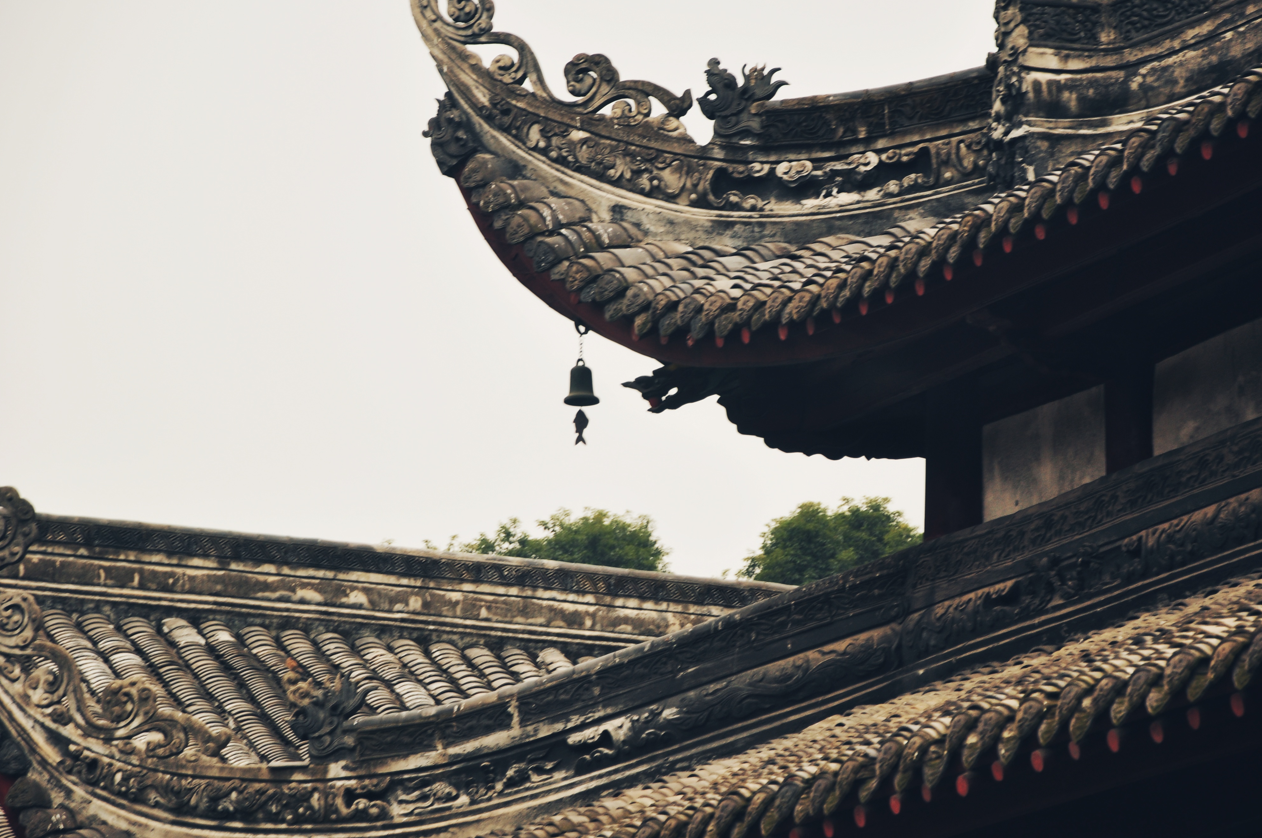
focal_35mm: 170
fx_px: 5936
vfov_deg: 8.1
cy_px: 404
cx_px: 640
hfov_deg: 12.1
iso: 200
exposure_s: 1/60
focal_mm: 105
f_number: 5.6
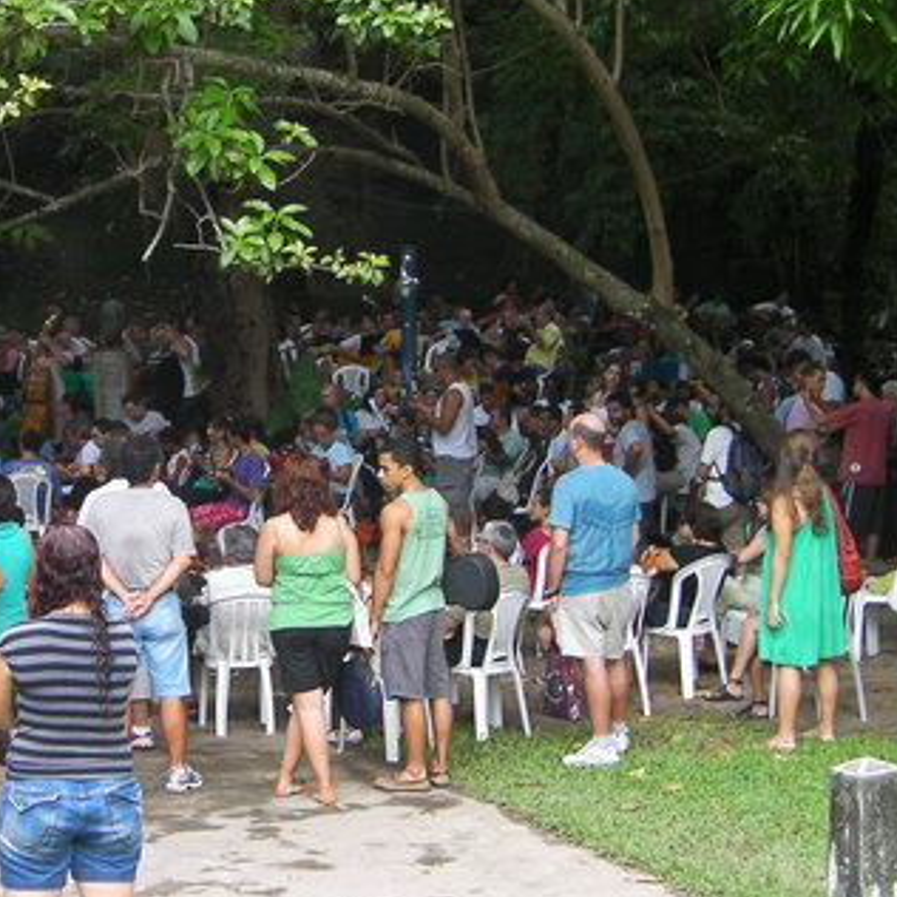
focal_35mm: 68
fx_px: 1994
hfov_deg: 24.9
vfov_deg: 25.4
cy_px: 420
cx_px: 179
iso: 50
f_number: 3.5
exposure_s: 1/39.7
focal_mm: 6.8
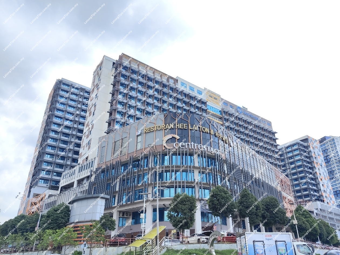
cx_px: 170
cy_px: 128
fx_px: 226
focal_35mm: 23
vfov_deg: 58.9
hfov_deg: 73.9
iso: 50
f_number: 1.65
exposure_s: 1/689
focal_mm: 6.19
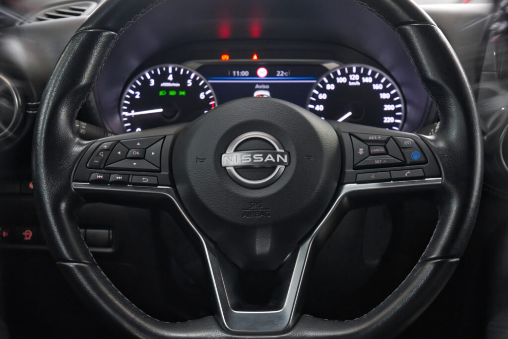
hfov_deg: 29.7
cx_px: 254
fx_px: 960
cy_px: 170
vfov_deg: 20.0
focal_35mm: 68
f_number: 7.1
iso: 2000
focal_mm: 45
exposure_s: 1/30
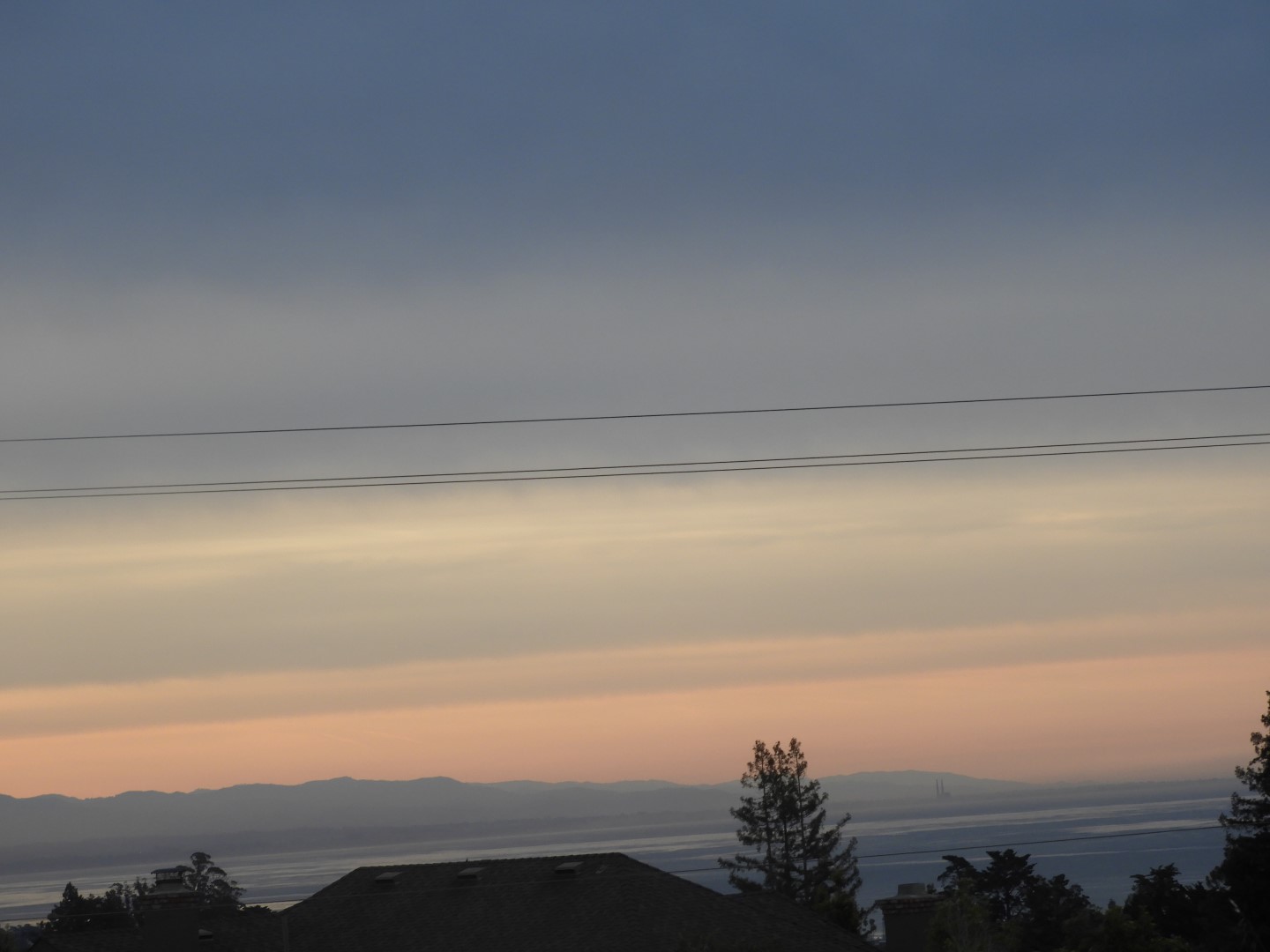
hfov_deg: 15.8
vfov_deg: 11.9
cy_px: 476
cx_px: 635
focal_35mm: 125
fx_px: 4586
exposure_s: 1/60
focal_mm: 22.4
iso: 100
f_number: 5
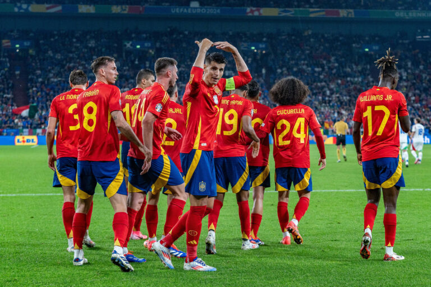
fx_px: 838
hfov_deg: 28.8
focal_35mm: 70
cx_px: 216
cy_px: 144
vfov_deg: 19.5
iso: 800
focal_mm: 70
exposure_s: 1/1000
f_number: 4
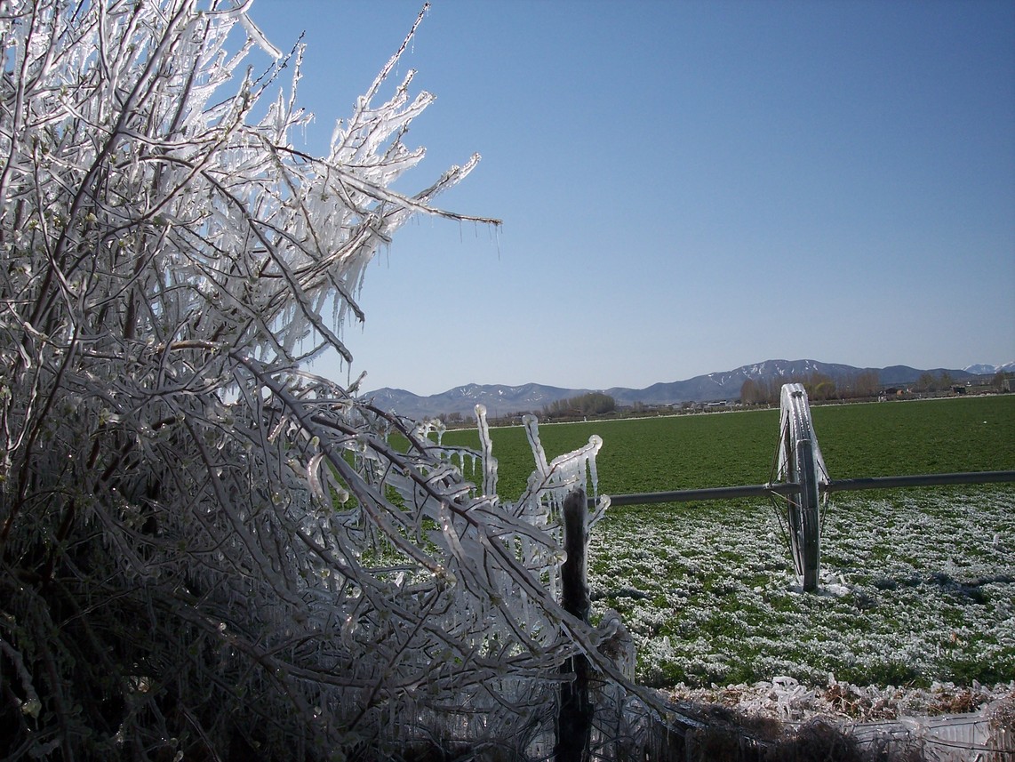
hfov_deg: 47.9
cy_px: 381
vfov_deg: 36.8
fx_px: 1144
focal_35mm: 39
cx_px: 508
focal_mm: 8
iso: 100
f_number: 5.6
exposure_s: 1/750
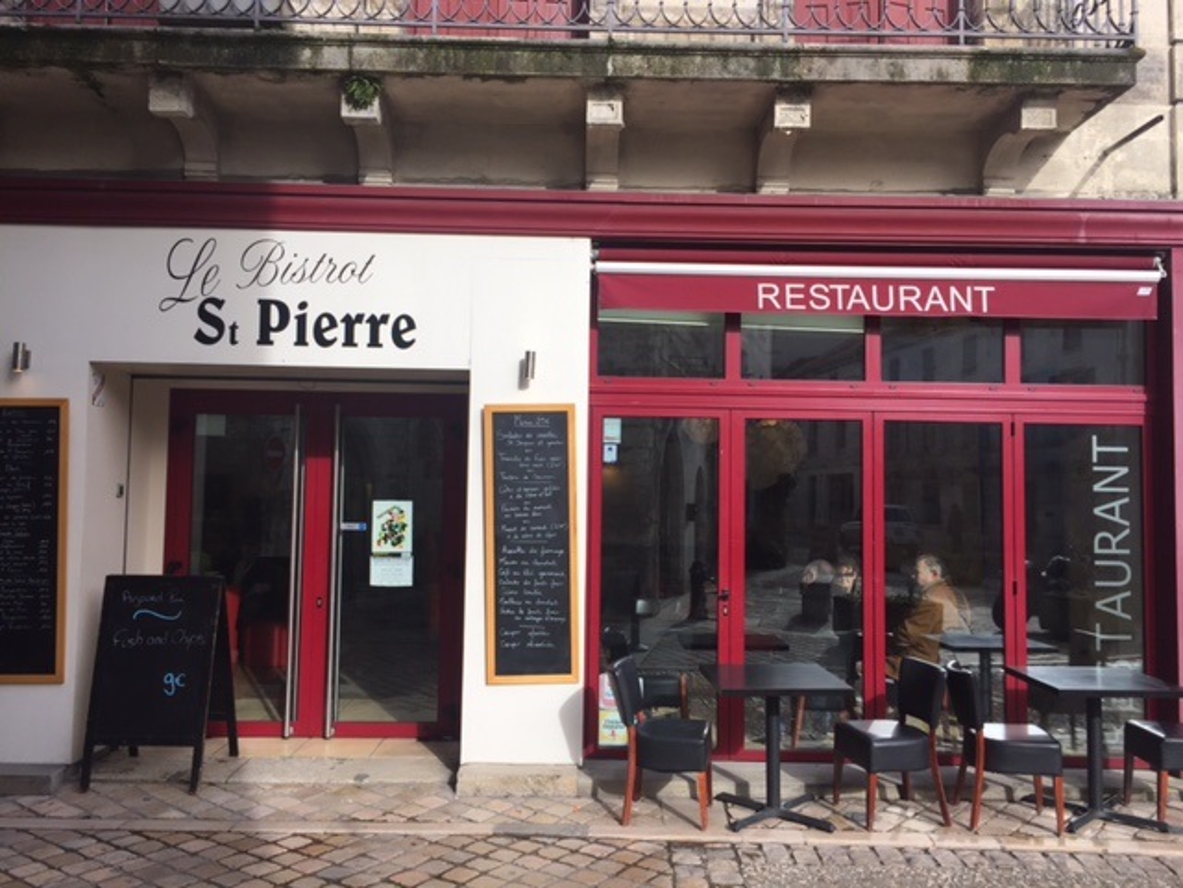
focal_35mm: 29
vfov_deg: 48.2
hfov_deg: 61.7
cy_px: 444
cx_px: 592
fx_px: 991
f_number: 2.2
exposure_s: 1/760
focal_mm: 4.15
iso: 32
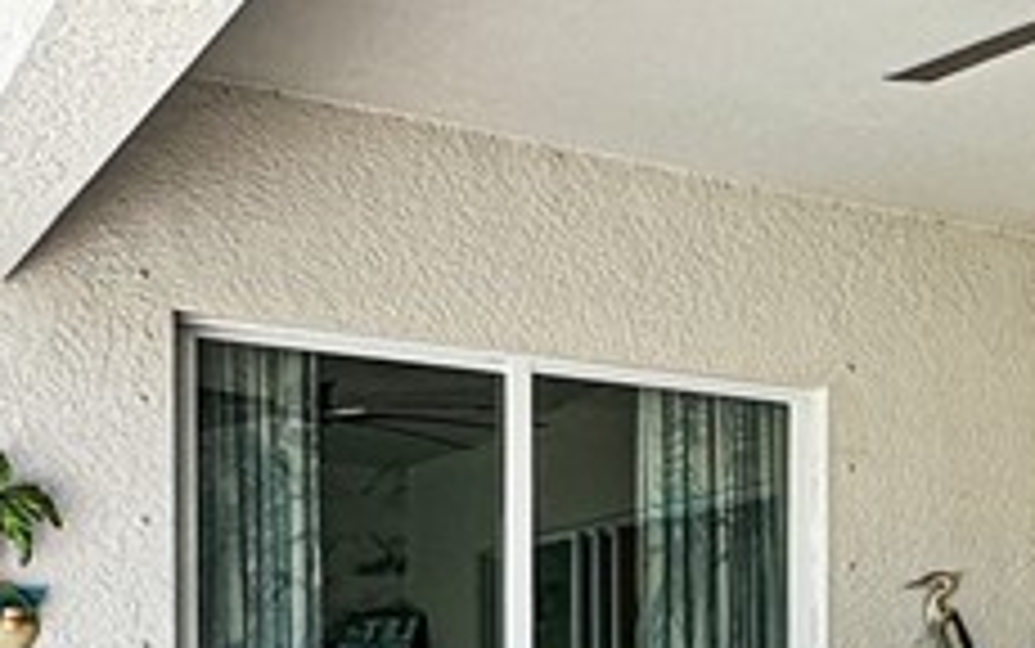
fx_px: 1863
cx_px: 1242
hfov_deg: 27.4
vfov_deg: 16.7
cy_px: 1143
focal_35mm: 66
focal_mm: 2.22
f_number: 2.2
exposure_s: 1/150
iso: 40
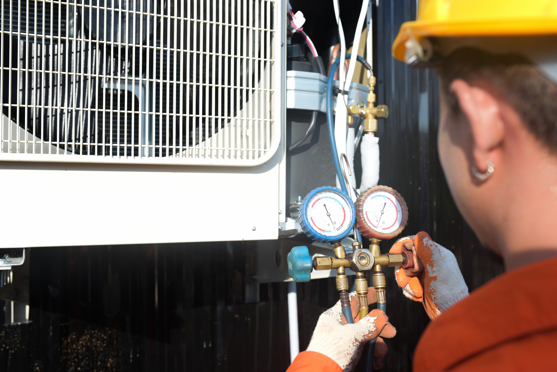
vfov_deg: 37.9
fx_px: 542
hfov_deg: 54.4
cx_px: 278
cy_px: 186
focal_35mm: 35
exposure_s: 1/1000
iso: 400
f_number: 5
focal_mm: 35
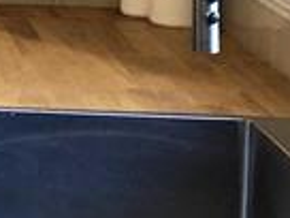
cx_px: -200
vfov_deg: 6.9
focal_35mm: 211
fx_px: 1768
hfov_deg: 9.0
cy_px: -154
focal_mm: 4
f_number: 1.8
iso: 40
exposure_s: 1/15
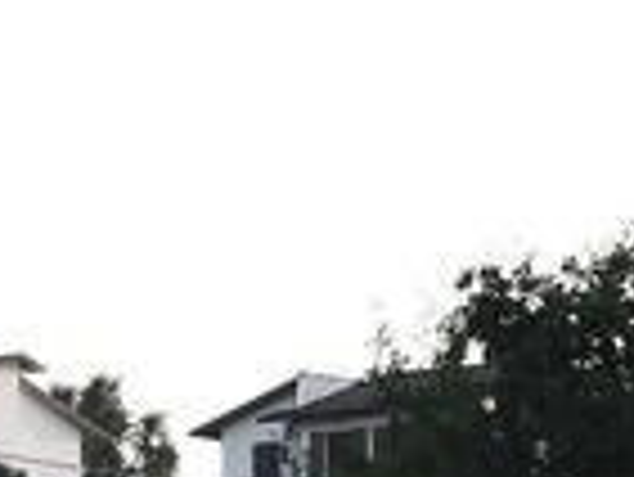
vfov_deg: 2.6
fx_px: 10320
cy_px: 864
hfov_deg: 3.5
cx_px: -157
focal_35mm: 563
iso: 200
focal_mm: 92.1
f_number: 6.3
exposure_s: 1/125
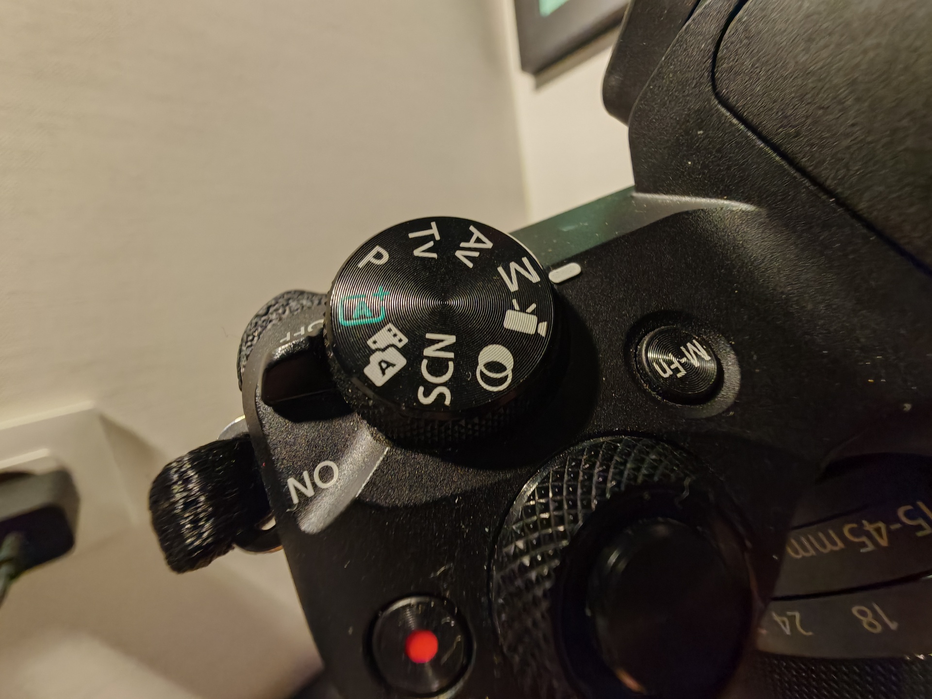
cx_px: 466
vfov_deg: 89.9
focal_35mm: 13
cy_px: 350
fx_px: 350
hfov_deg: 106.2
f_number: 2
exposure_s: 1/25
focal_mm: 1.82
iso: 500
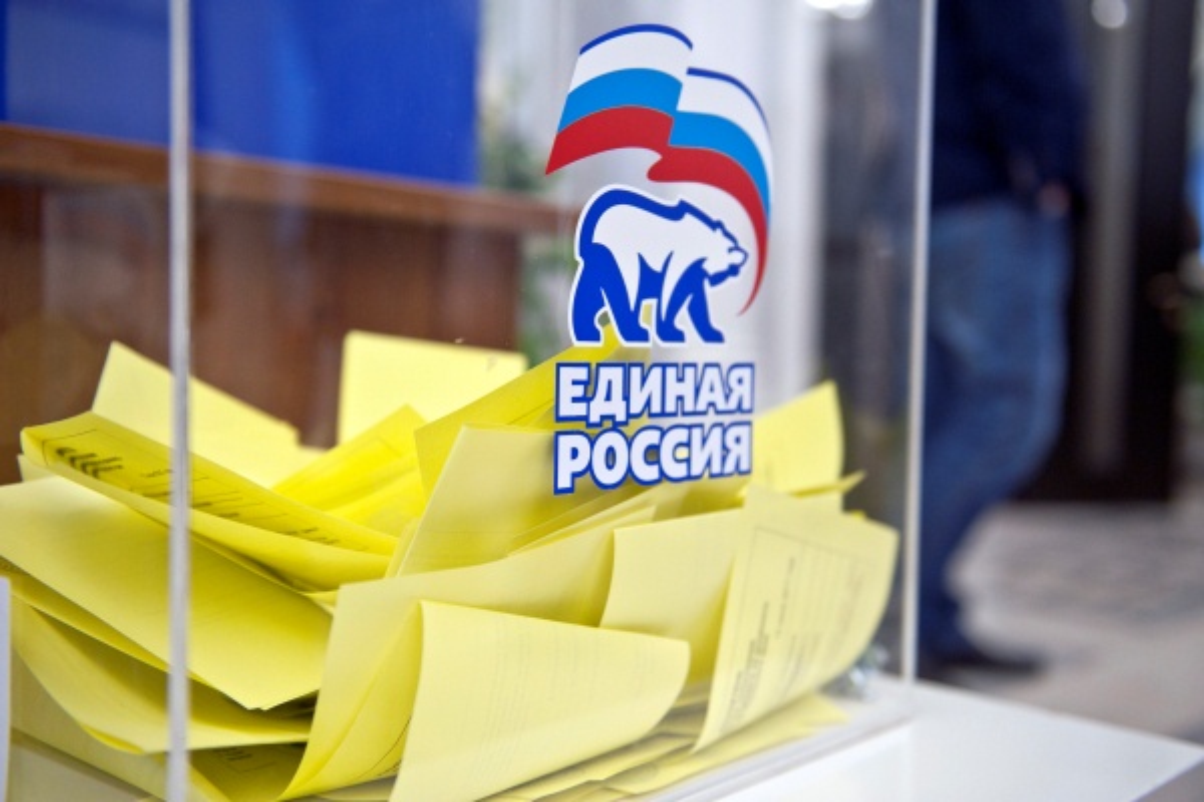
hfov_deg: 48.5
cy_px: 401
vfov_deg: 33.4
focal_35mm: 40
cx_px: 602
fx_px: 1338
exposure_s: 1/60
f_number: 2.8
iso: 1100
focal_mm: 40
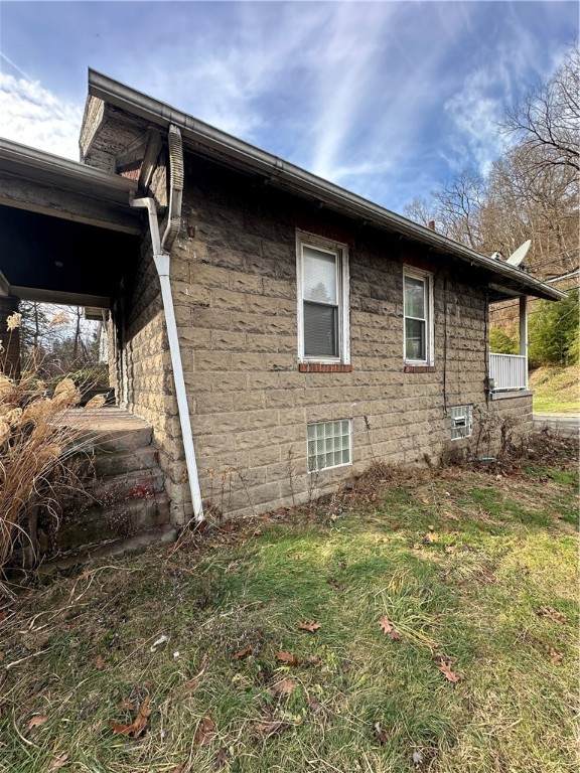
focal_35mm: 14
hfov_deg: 85.7
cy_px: 386
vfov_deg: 102.1
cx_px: 290
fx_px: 313
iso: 40
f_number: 2.2
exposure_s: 1/278
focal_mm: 2.22
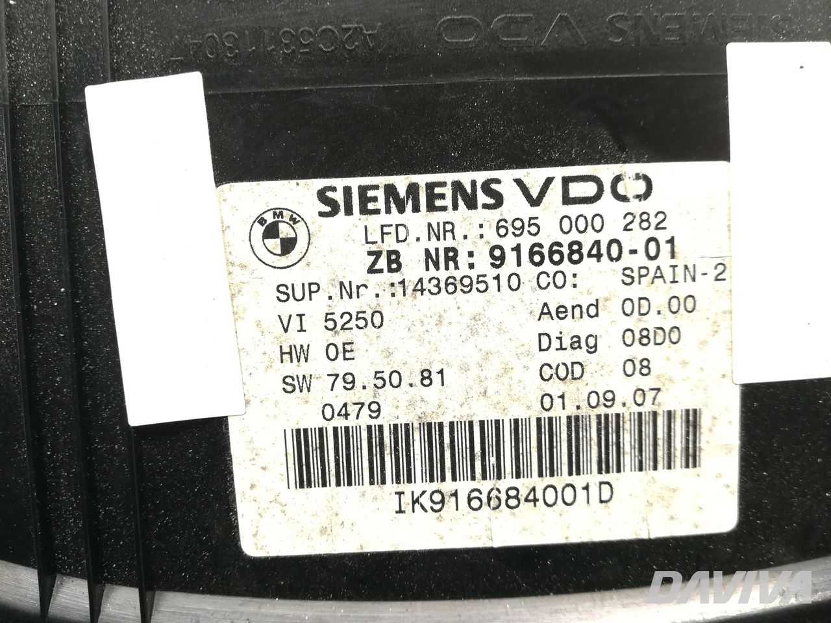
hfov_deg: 67.3
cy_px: 312
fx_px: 624
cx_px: 416
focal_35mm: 26
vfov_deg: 53.1
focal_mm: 3.83
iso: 80
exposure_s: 1/50
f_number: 2.2
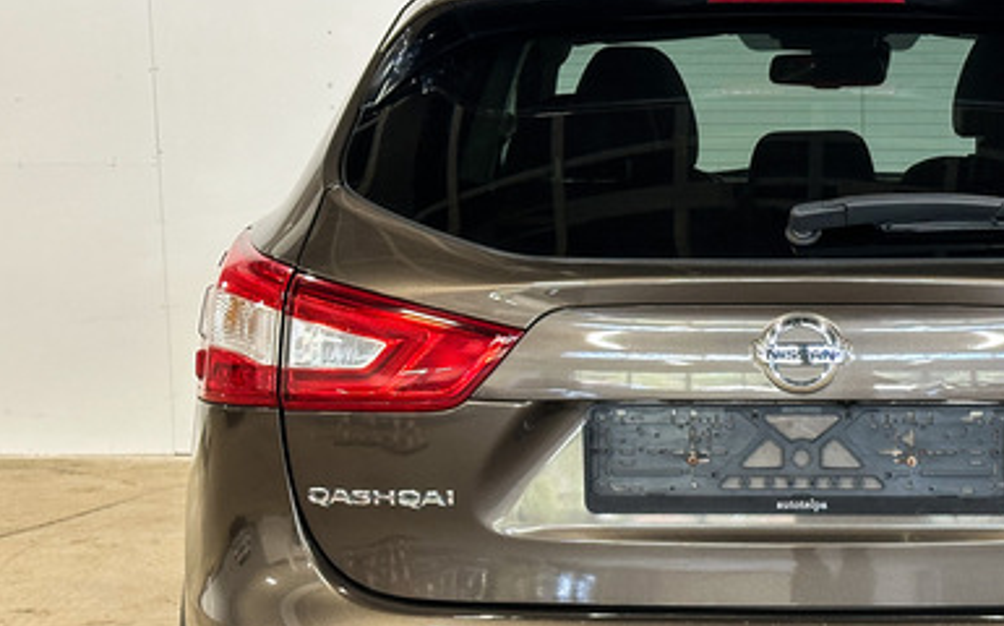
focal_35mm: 86
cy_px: 438
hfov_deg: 23.7
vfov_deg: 15.1
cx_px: 824
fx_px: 2351
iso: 200
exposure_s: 1/50
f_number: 1.8
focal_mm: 6.86
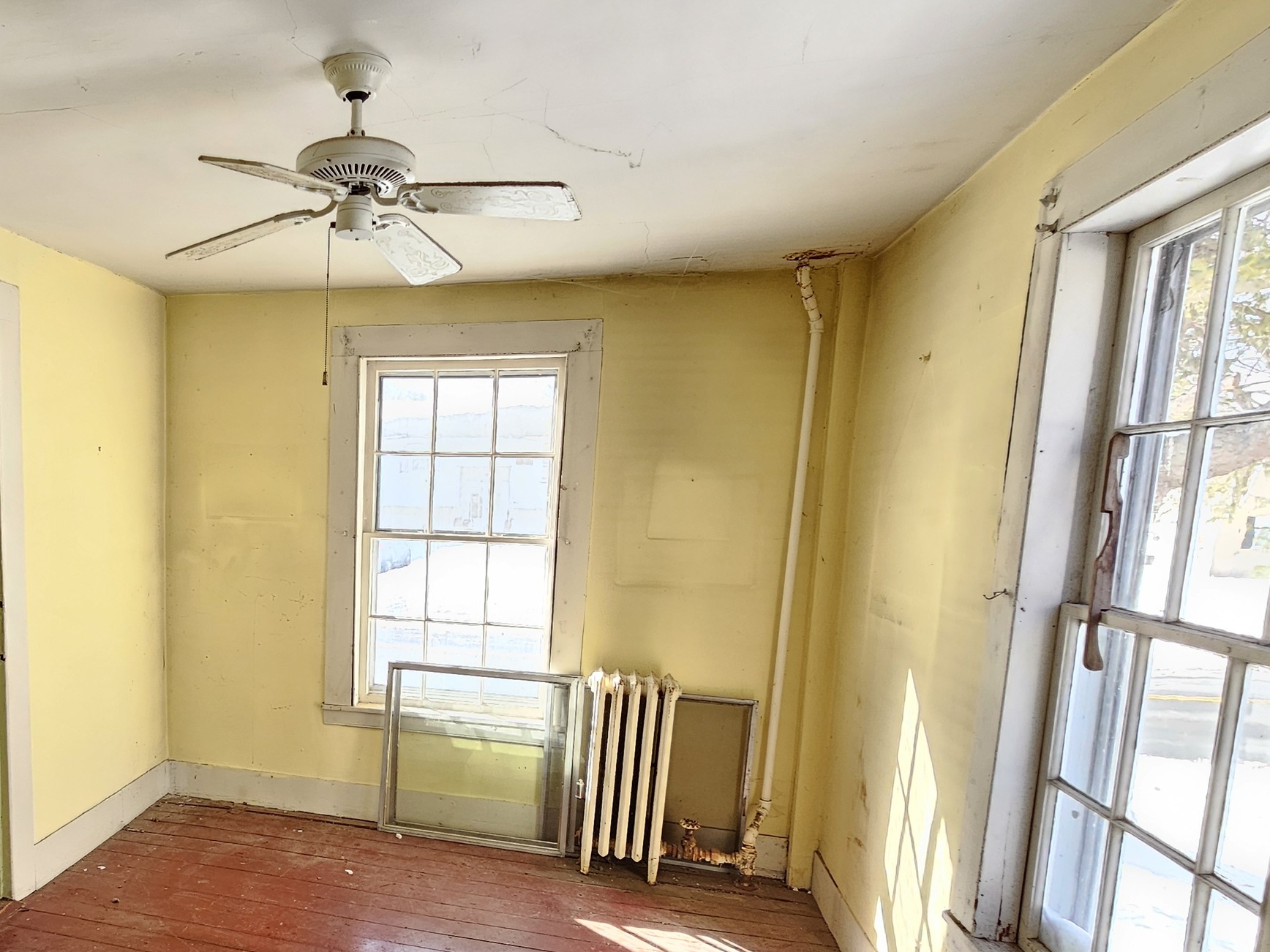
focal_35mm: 23
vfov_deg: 58.0
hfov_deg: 69.0
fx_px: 844
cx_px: 315
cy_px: 609
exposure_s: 1/60
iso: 80
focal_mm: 2.2
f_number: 2.2
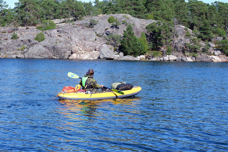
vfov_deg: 20.0
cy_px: 76
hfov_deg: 29.6
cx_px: 114
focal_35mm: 68
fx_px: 431
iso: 200
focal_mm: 45
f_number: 8
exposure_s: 1/240
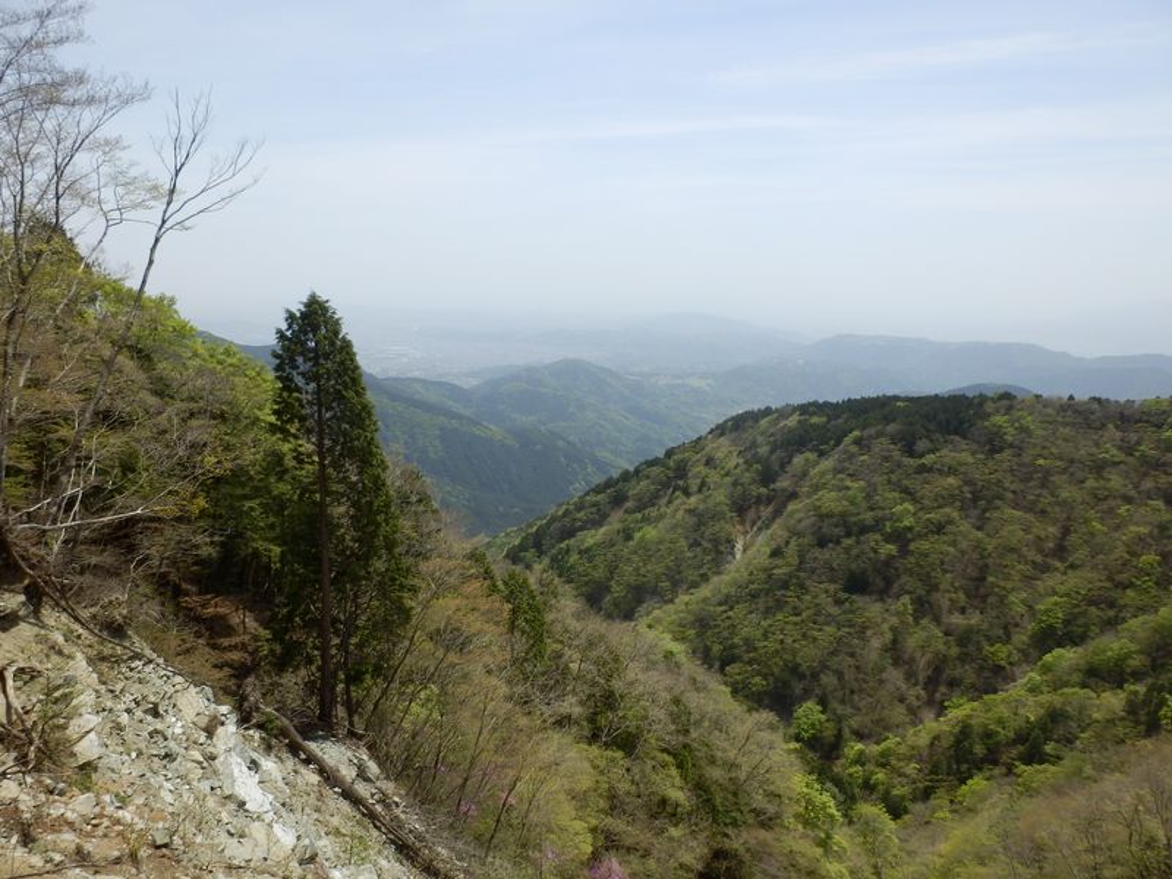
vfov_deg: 56.8
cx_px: 586
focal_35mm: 24
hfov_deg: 71.6
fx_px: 813
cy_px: 440
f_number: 7.9
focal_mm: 4.2
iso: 80
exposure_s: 1/160
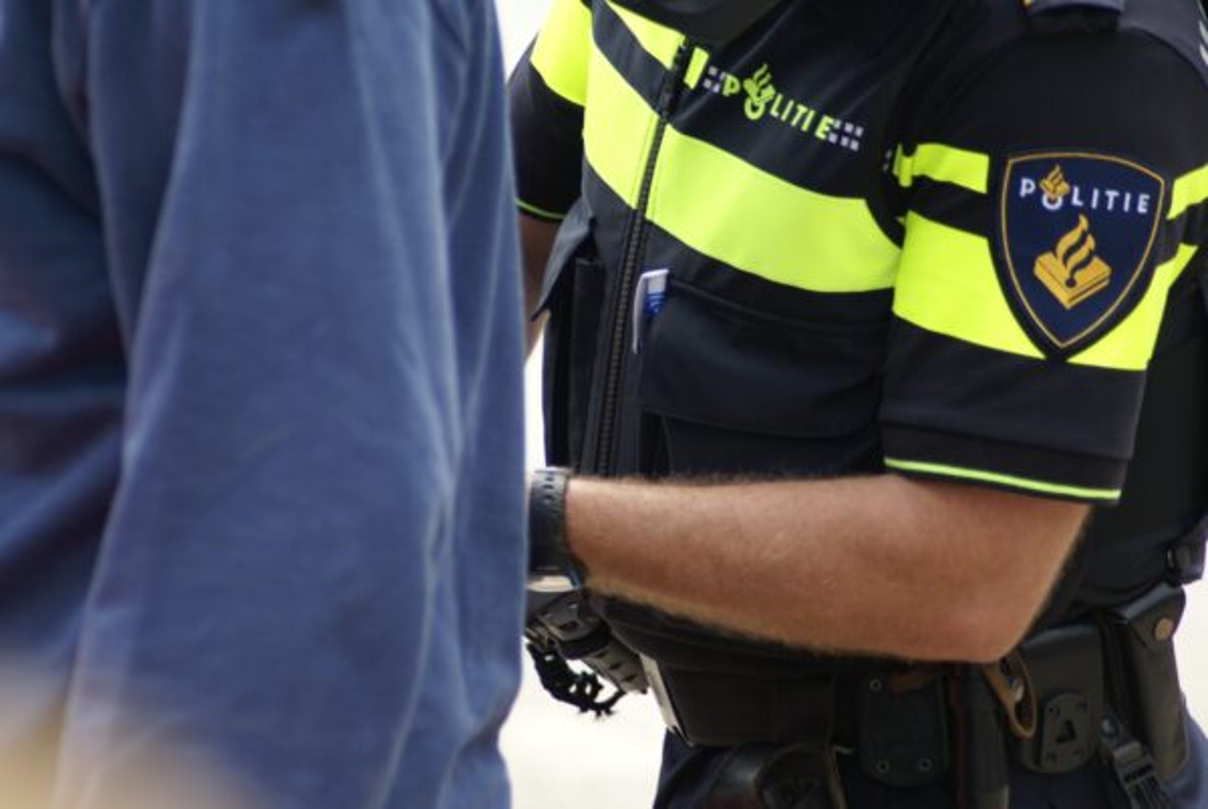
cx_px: 604
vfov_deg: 5.7
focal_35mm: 240
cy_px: 404
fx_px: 8065
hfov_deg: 8.6
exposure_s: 1/250
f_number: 4.5
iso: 100
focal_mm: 160
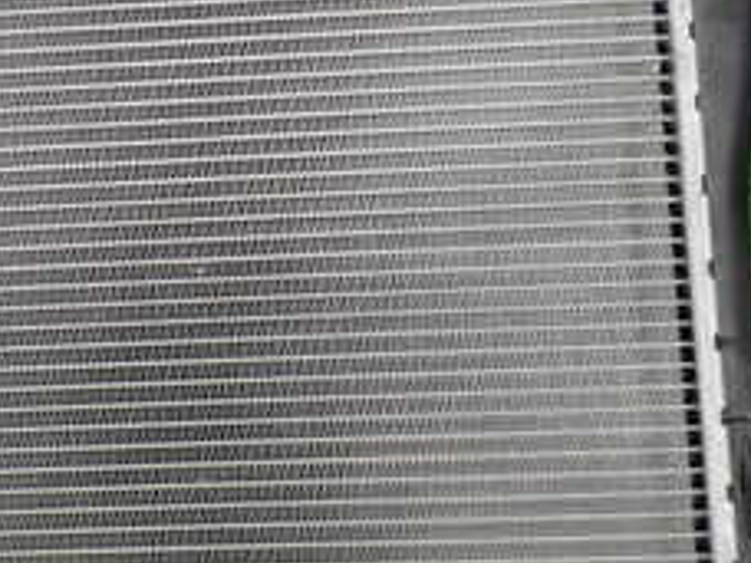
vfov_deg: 18.6
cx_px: 76
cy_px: 178
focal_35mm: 79
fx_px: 1714
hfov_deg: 24.0
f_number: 2.3
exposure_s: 1/60
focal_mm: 5.4
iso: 200
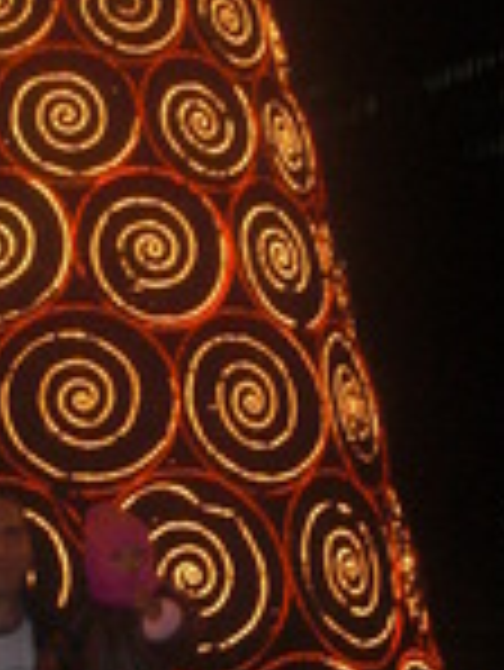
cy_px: 454
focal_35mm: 116
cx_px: 153
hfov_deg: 12.8
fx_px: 2249
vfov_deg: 16.9
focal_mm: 6.3
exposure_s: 1/60
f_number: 2.8
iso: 200
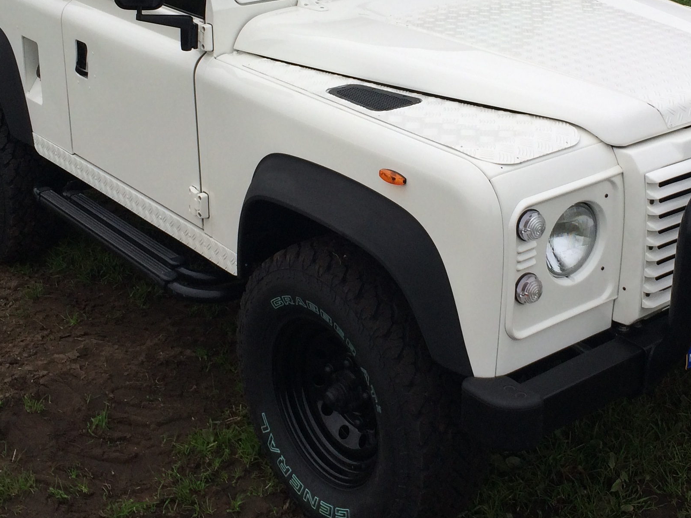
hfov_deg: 32.6
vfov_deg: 24.4
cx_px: 411
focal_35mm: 59
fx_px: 1178
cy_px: 100
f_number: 2.2
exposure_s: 1/855
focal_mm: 4.15
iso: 32
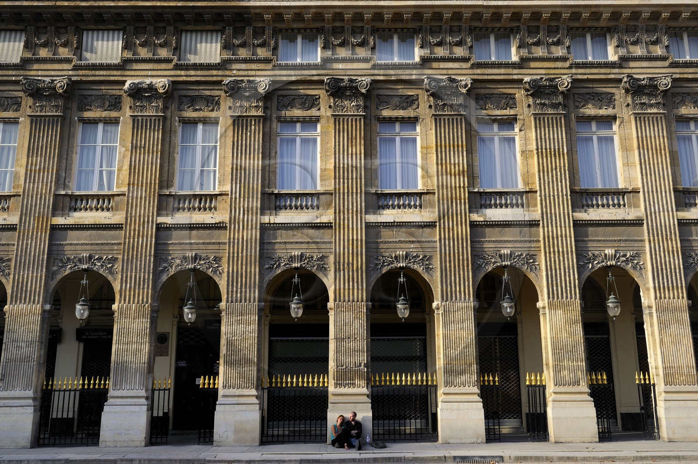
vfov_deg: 38.8
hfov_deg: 55.8
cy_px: 232
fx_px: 659
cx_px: 349
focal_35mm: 34
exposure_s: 1/160
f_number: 11
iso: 200
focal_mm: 34
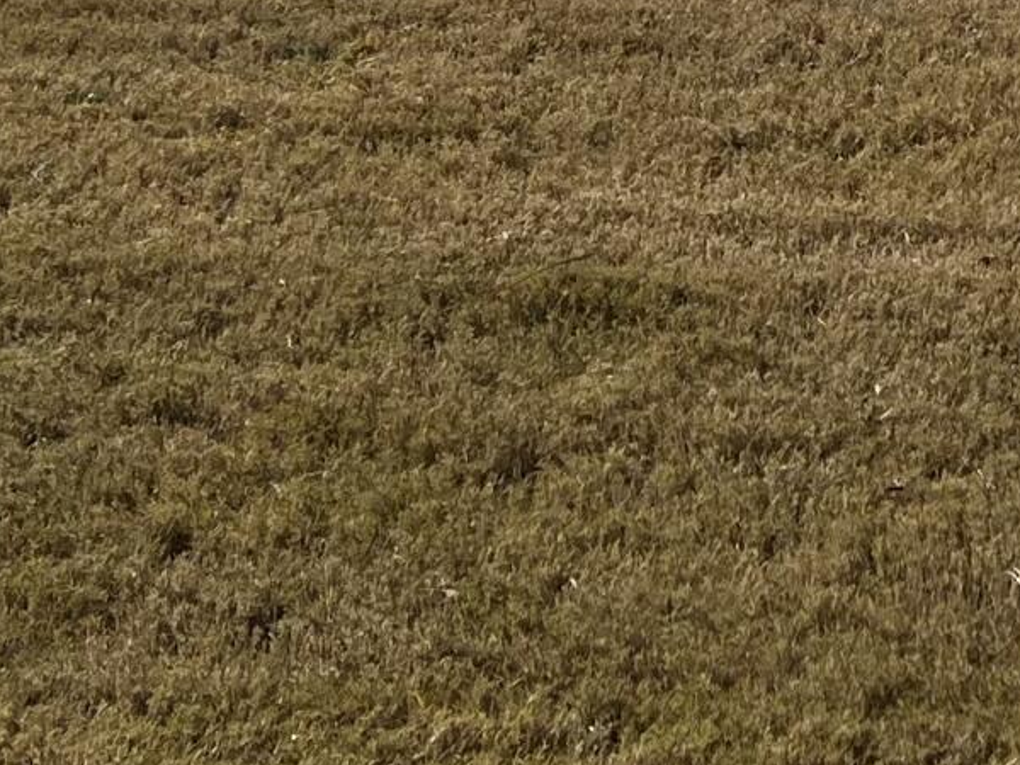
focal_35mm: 130
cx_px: 1229
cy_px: -688
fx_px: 3831
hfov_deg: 14.7
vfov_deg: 10.6
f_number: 1.5
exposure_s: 1/9434
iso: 50
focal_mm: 5.7
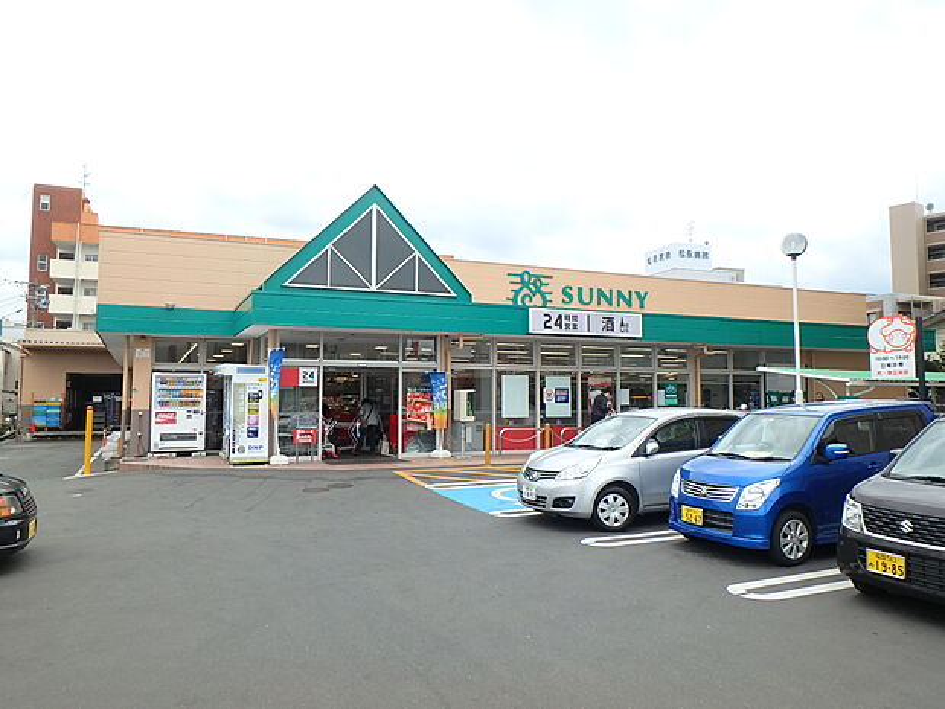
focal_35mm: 26
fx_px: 710
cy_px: 354
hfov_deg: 67.3
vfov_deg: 53.1
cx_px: 472
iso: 125
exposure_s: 1/250
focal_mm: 4.7
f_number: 4.3
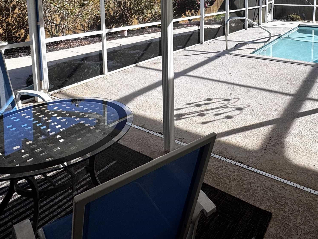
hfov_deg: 60.4
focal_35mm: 29
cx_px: 208
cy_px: 25
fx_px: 266
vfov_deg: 44.1
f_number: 2.2
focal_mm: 2.22
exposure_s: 1/561
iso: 40
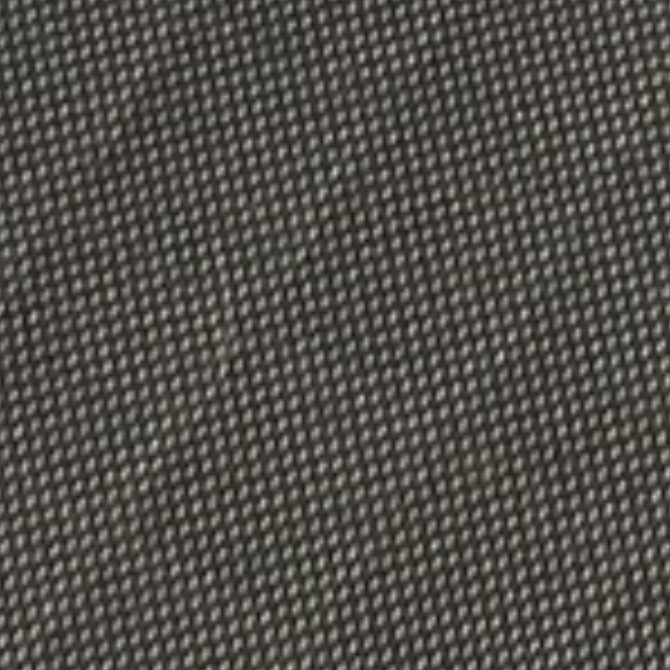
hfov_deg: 4.1
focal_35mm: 410
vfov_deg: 4.1
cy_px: -1686
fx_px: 8978
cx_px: 2032
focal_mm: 6.86
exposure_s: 1/40
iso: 320
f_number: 1.78
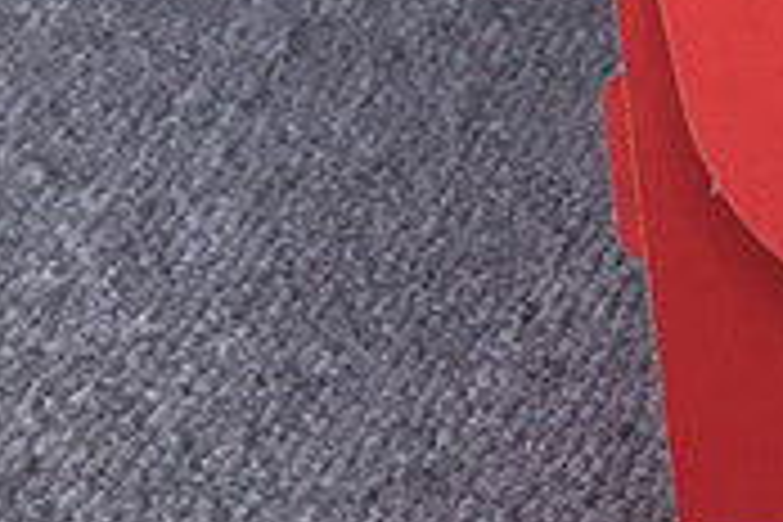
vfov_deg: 8.0
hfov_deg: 10.8
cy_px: -385
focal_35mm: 167
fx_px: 3632
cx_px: 1755
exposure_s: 1/379
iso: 25
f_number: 2.4
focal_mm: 3.3
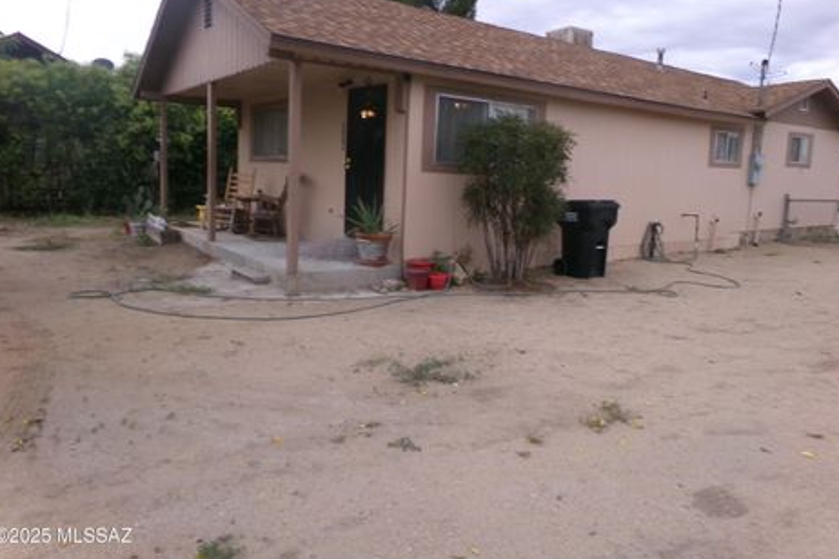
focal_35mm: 27
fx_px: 629
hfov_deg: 67.3
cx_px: 447
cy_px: 226
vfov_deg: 47.7
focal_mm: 4.3
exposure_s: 1/40
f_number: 11.07
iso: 100
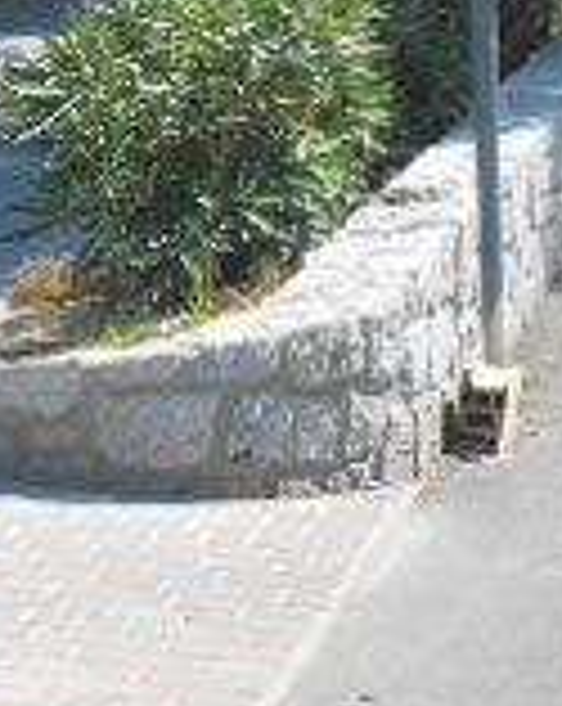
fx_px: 4650
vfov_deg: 8.7
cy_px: 112
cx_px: 589
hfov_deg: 6.9
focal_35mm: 223
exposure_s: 1/320
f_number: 4.9
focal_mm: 10.3
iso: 80
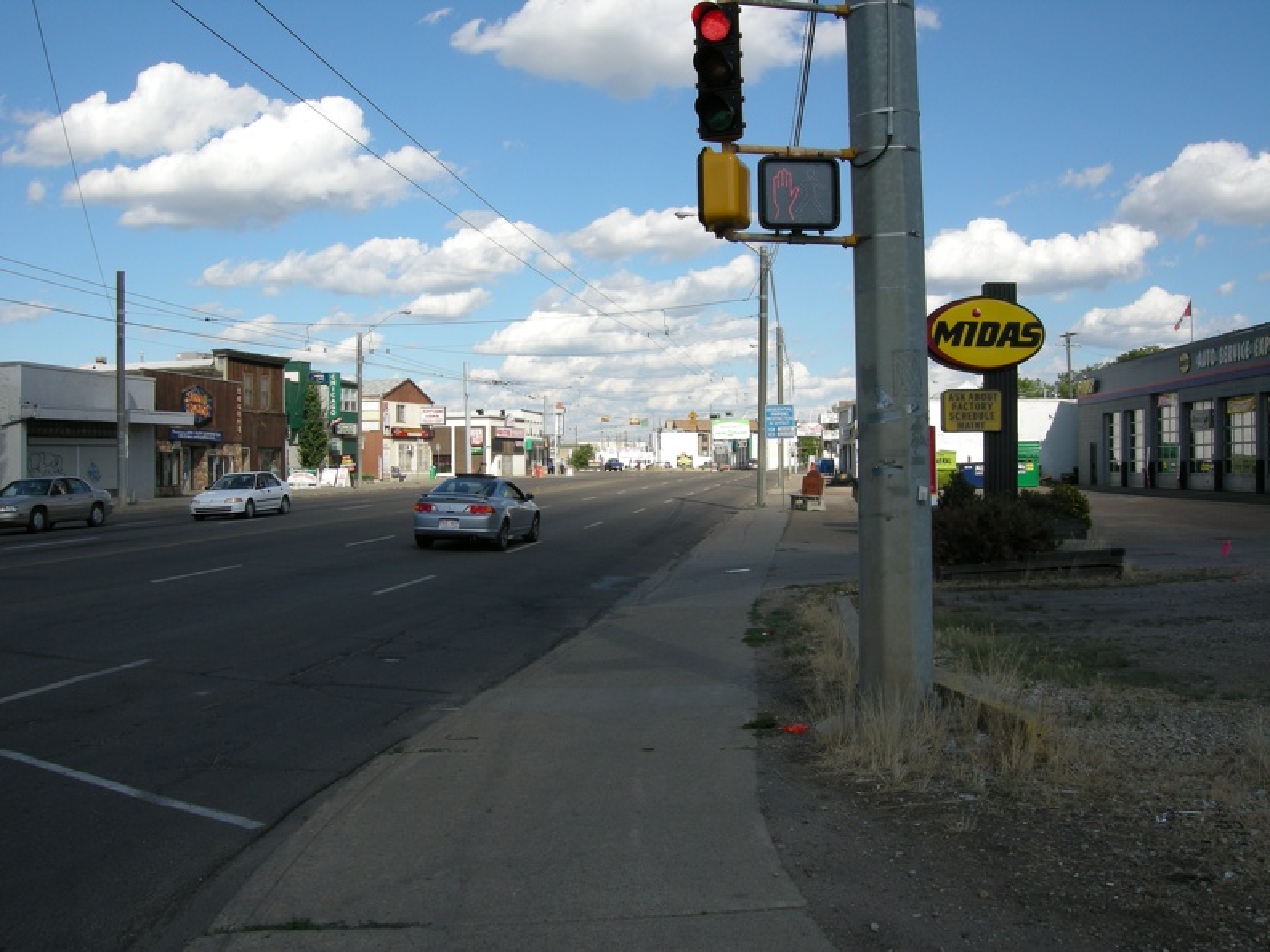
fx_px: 1321
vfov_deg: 39.7
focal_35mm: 36
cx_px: 635
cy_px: 476
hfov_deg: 51.4
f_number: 6.1
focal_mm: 7.5
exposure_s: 1/247
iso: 64
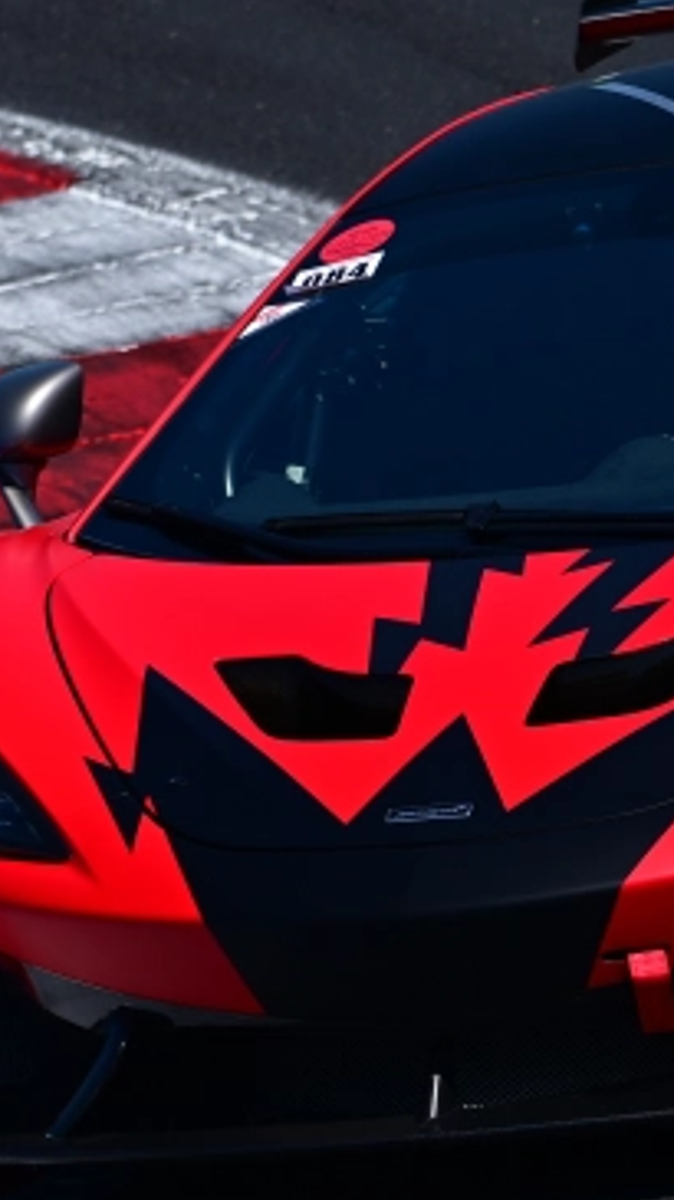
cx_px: 730
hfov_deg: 0.8
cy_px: 482
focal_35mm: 1445
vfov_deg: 1.5
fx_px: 45964
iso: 125
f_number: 6
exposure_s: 1/1000
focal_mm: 420
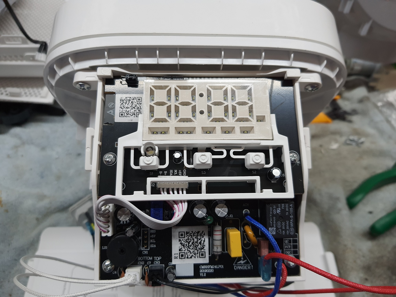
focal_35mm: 26
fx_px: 297
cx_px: 198
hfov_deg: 67.3
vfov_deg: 53.1
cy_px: 148
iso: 200
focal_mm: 4.32
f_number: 1.7
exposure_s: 1/100
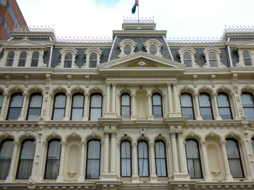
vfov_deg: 38.7
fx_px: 271
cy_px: 95
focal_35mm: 37
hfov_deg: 50.1
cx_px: 127
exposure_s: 1/210
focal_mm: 6.6
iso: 64
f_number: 3.5
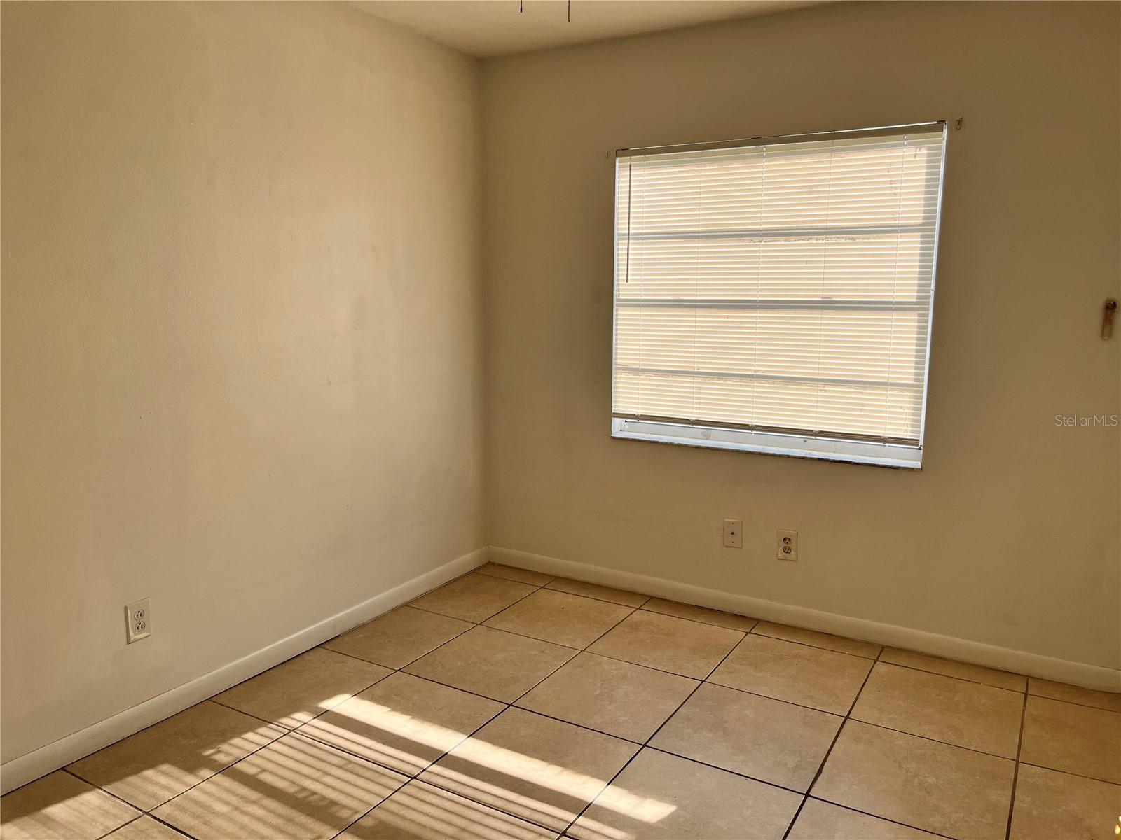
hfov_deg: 67.3
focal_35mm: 26
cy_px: 420
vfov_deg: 53.1
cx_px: 560
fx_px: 842
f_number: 1.6
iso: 50
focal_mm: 5.1
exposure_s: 1/1186
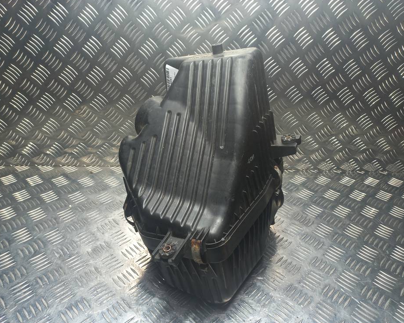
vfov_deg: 53.2
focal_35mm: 27
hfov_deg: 64.1
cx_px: 204
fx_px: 323
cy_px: 164
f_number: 1.8
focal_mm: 4.6
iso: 50
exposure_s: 1/50
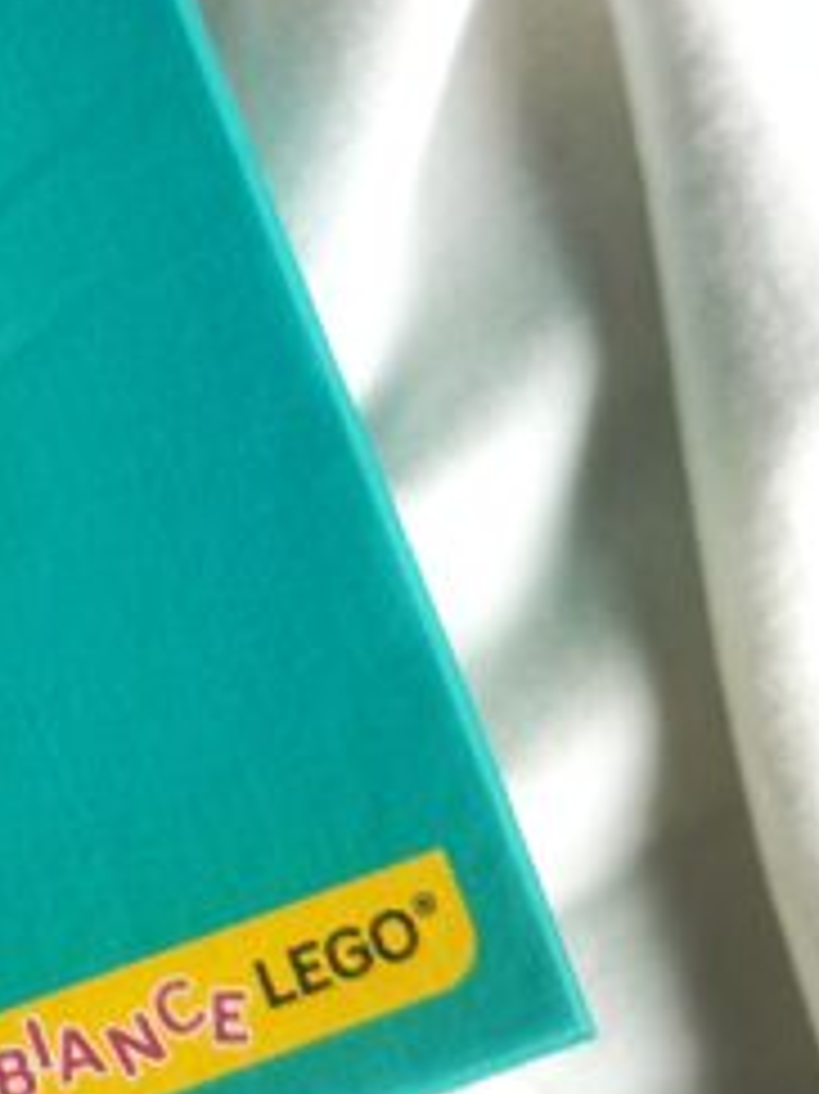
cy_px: 72
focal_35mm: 101
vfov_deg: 19.1
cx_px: -734
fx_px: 3189
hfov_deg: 13.0
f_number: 1.78
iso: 64
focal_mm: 6.76
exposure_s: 1/121
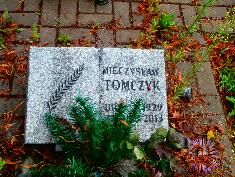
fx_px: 258
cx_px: 118
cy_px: 88
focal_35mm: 38
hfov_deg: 49.0
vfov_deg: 37.7
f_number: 3.9
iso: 200
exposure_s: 1/60
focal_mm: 6.67
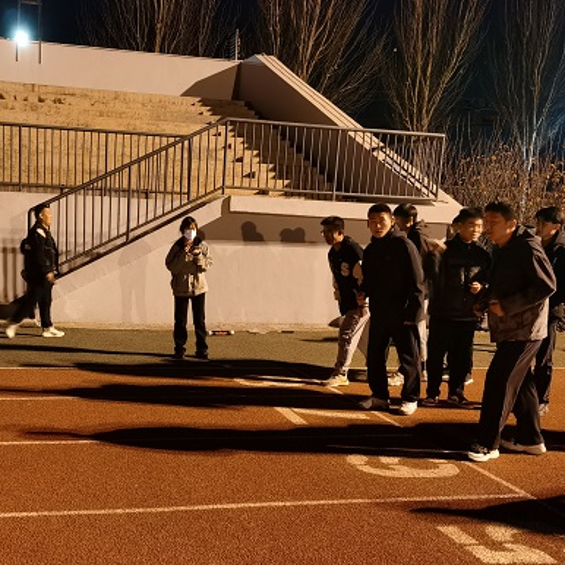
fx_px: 757
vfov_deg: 40.8
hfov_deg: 40.1
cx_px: 160
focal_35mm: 41
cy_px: 328
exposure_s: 1/25
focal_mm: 5.56
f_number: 1.6
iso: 800
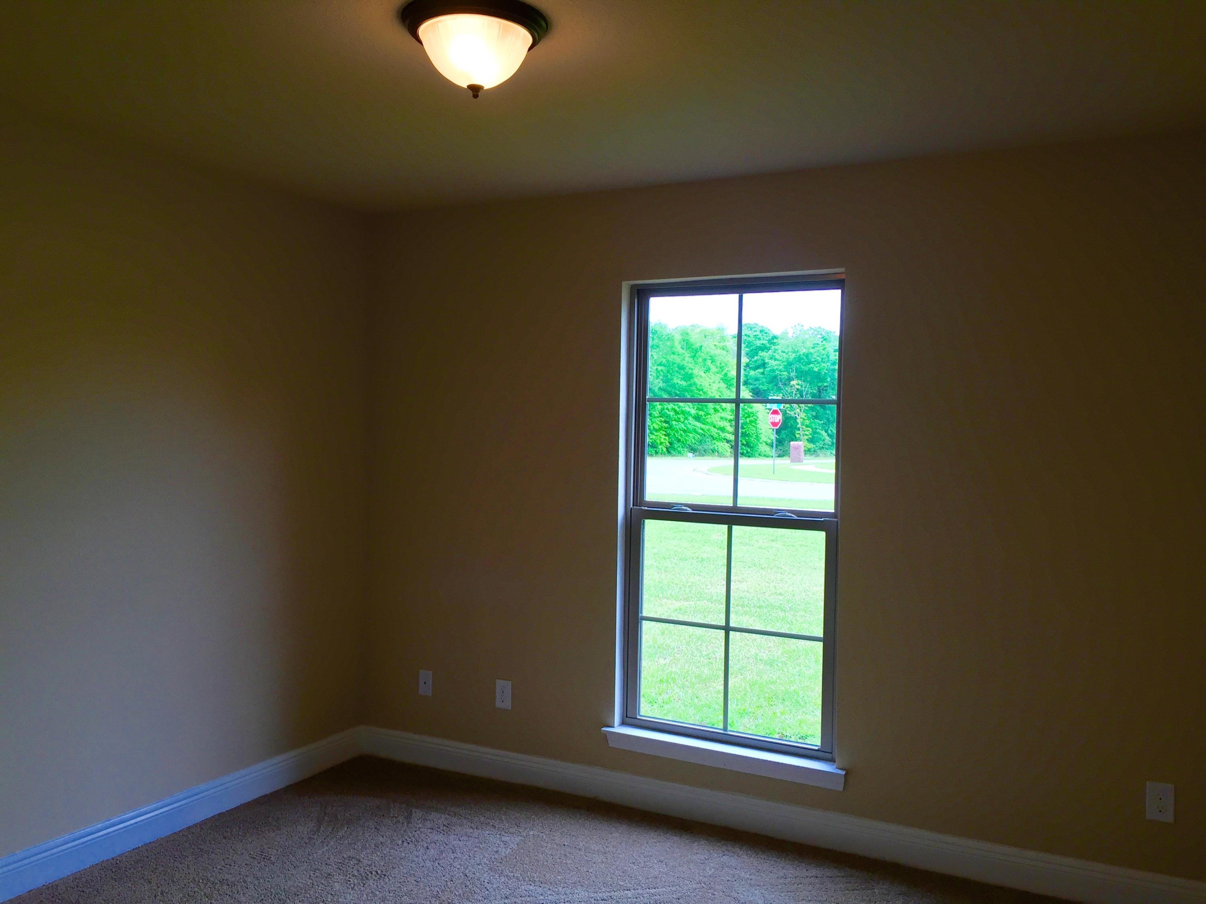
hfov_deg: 61.7
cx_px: 603
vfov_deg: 48.2
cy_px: 452
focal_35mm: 29
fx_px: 1010
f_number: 2.2
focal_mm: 4.15
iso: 50
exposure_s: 1/120
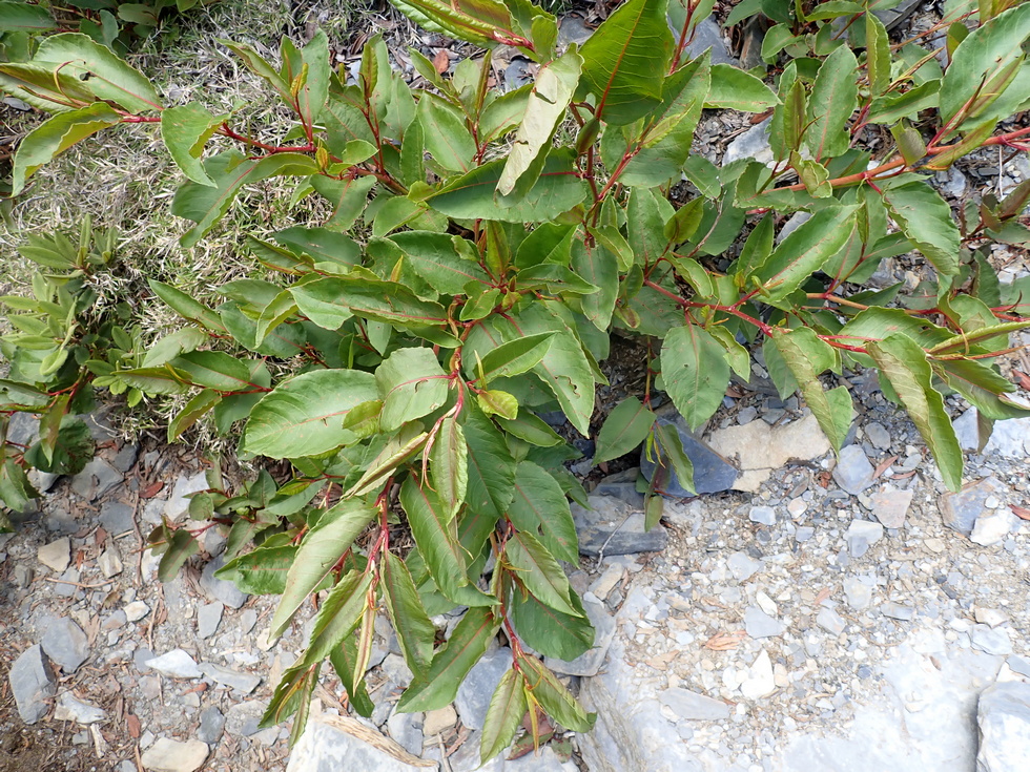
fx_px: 744
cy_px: 386
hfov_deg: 69.4
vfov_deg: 54.9
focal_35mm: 25
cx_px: 515
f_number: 2.8
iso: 100
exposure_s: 1/80
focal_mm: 4.5
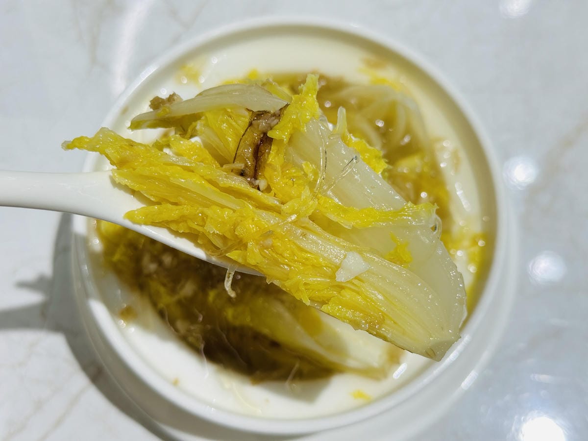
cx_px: 294
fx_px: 815
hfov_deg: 39.7
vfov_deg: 30.3
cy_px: 220
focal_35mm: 48
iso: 50
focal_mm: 6.86
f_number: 1.78
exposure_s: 1/130
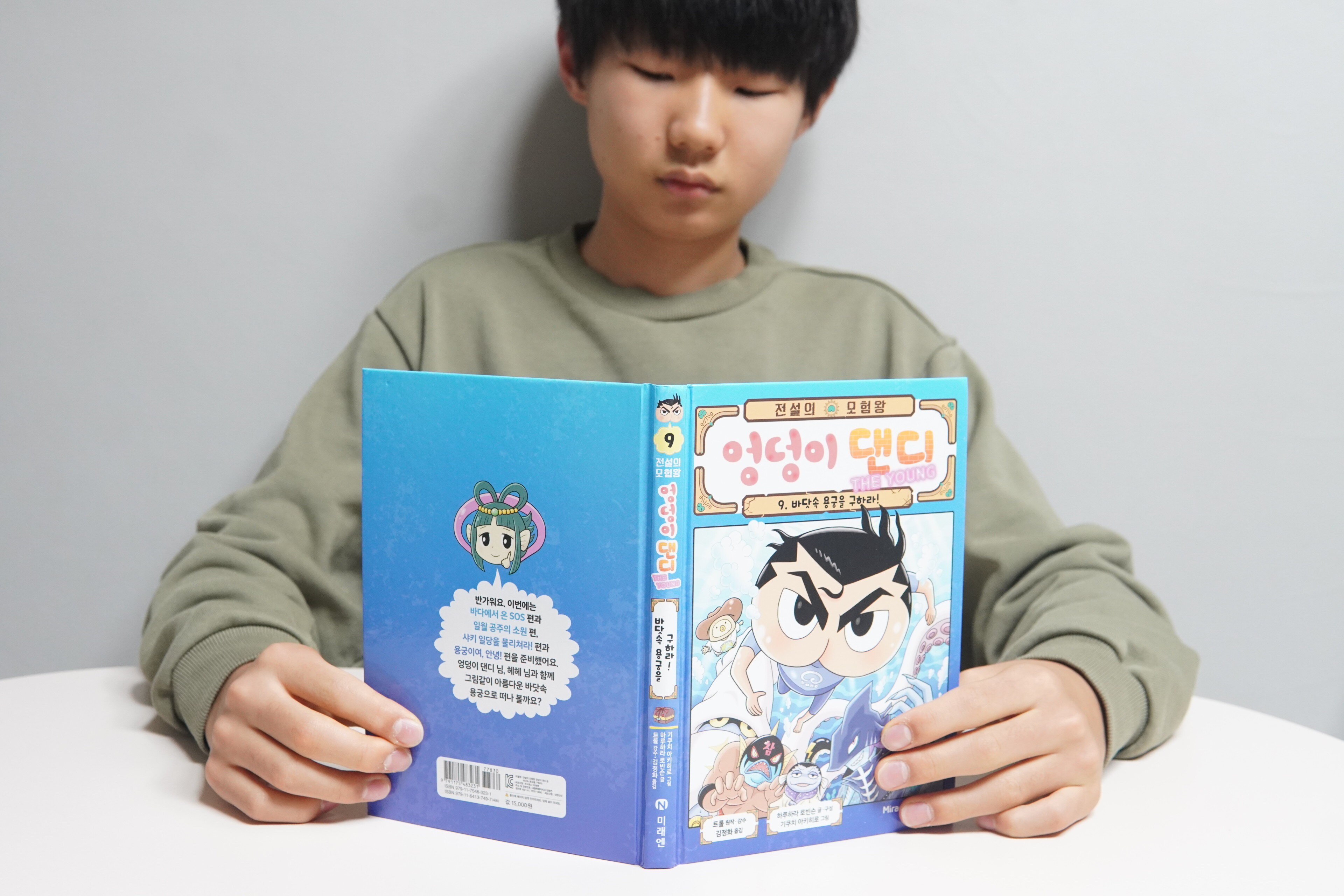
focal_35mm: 45
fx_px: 1680
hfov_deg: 43.6
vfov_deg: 29.9
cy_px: 448
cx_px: 672
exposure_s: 1/50
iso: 1600
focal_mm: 30
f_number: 5.6
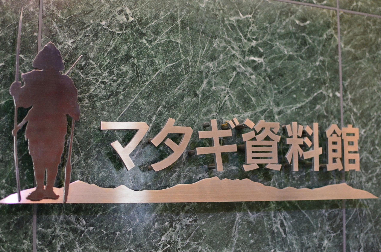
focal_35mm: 52
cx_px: 190
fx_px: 555
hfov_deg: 37.9
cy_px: 126
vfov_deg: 25.6
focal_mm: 35
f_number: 2.5
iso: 3200
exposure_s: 1/25
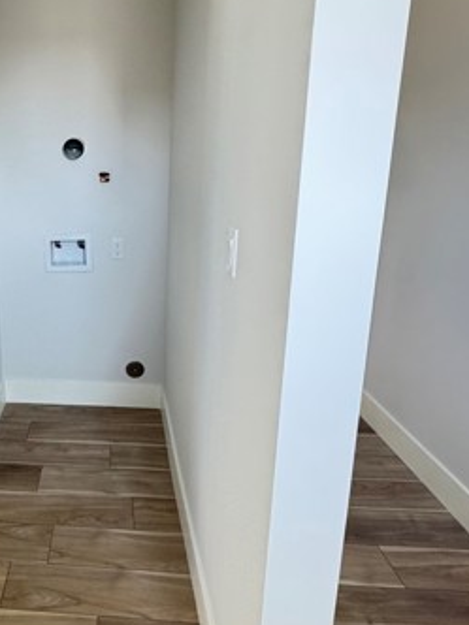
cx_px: 58
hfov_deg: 46.9
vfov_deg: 64.9
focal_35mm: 27
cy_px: 258
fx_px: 488
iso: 200
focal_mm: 2.22
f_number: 2.2
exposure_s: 1/60
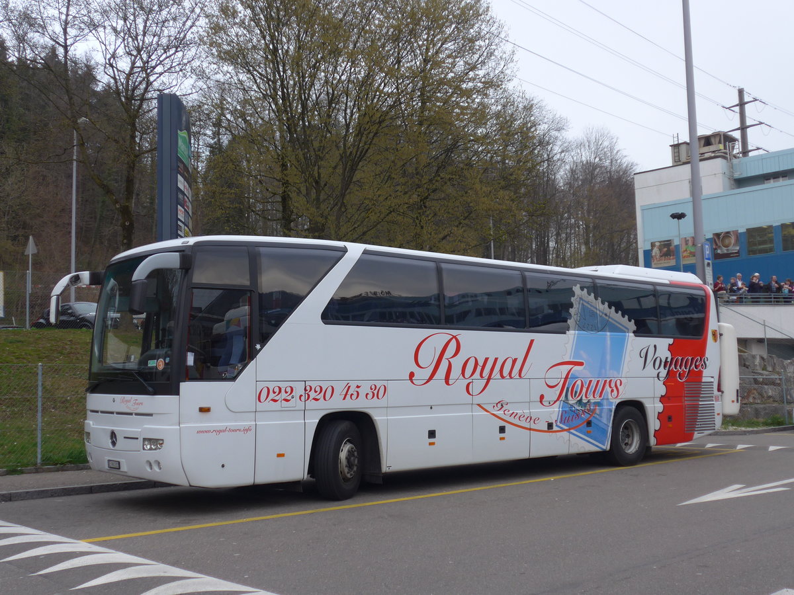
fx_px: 940
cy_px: 298
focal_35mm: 41
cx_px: 397
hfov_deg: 45.8
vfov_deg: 35.1
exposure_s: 1/60
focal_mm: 8.4
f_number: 2.6
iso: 100
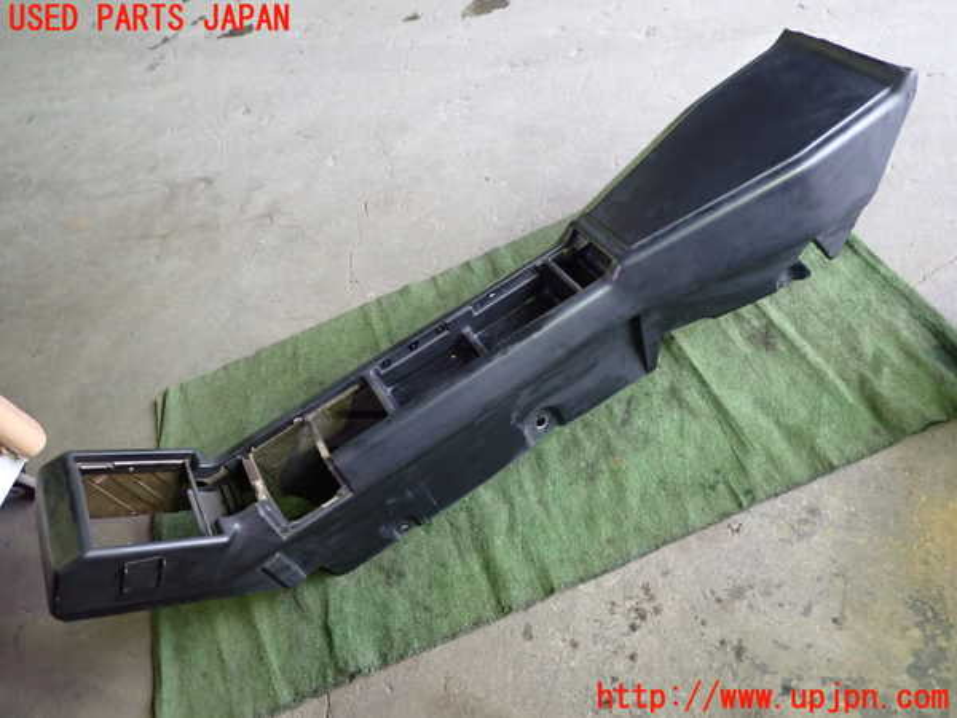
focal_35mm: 25
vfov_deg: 54.9
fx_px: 691
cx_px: 478
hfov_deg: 69.4
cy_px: 359
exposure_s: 1/30
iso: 640
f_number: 2
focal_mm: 4.5
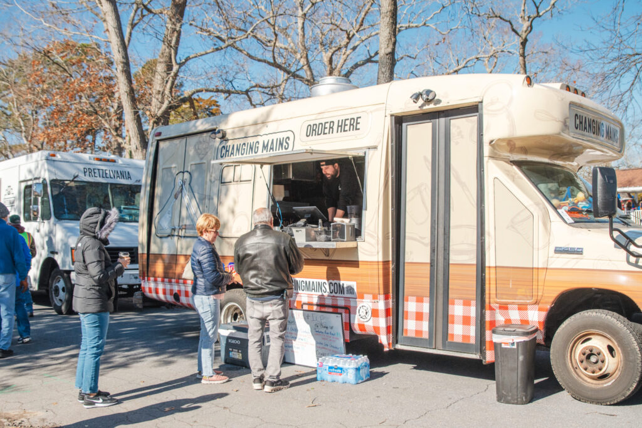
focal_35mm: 36
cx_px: 321
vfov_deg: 36.9
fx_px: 642
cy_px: 214
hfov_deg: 53.1
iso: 320
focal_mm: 24
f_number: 3.2
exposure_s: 1/8000
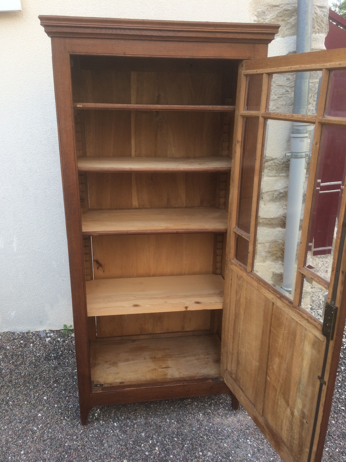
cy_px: 231
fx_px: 386
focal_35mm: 29
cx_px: 173
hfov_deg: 48.2
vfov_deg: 61.7
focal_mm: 4.15
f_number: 2.2
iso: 32
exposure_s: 1/246
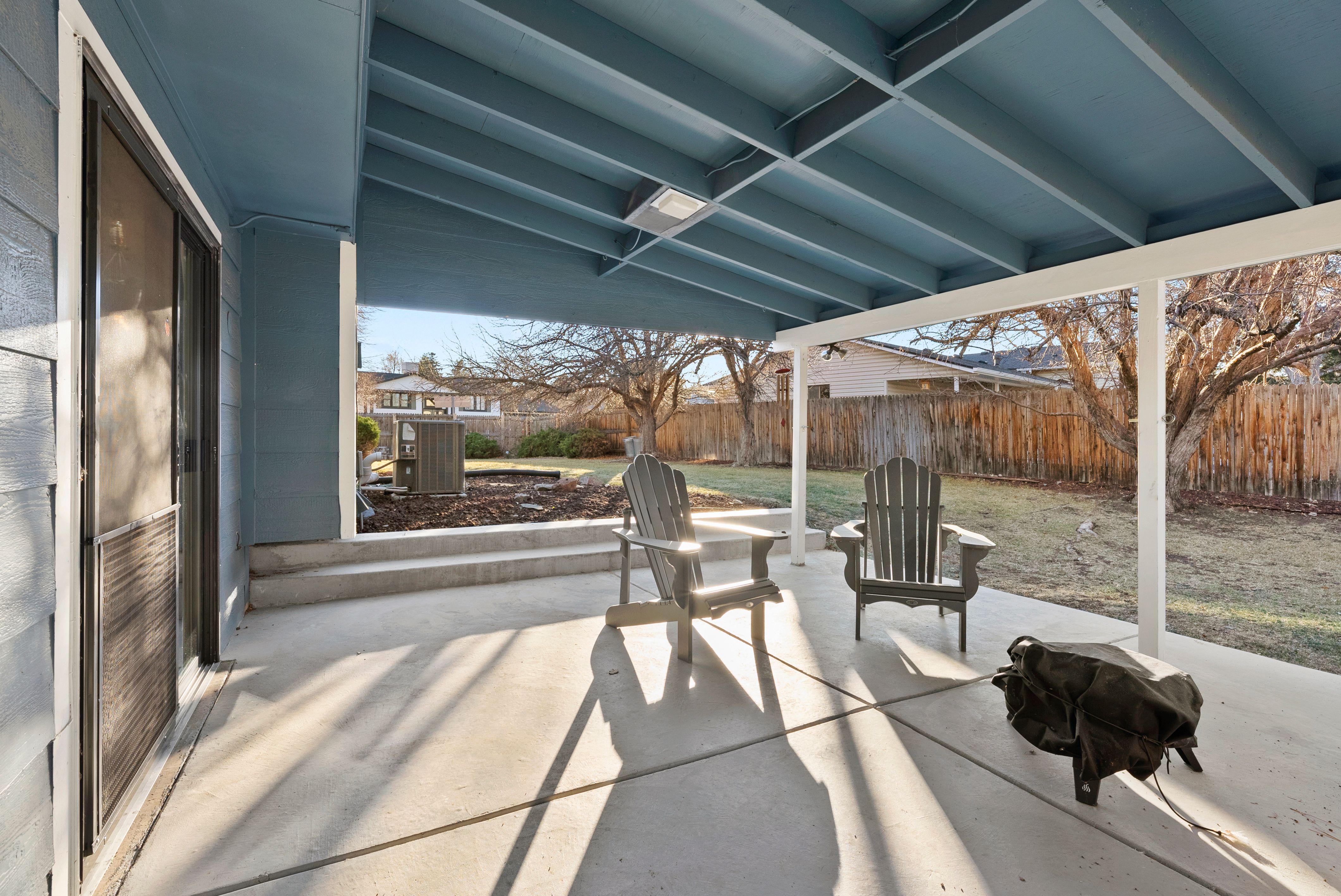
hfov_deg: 96.7
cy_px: 448
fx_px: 596
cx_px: 670
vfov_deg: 73.8
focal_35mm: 16
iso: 500
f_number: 9
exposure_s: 1/15
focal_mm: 16
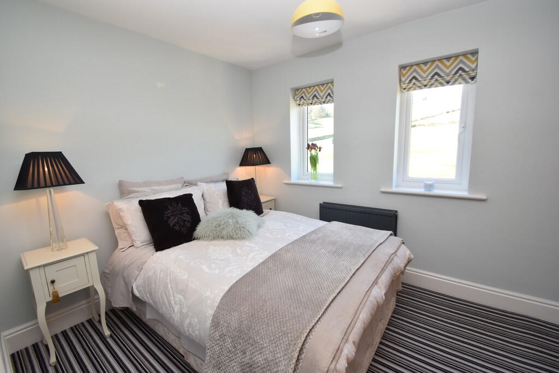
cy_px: 186
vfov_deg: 77.3
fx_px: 233
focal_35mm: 15
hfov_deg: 100.4
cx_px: 280
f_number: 5.6
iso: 720
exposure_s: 1/125
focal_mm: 10
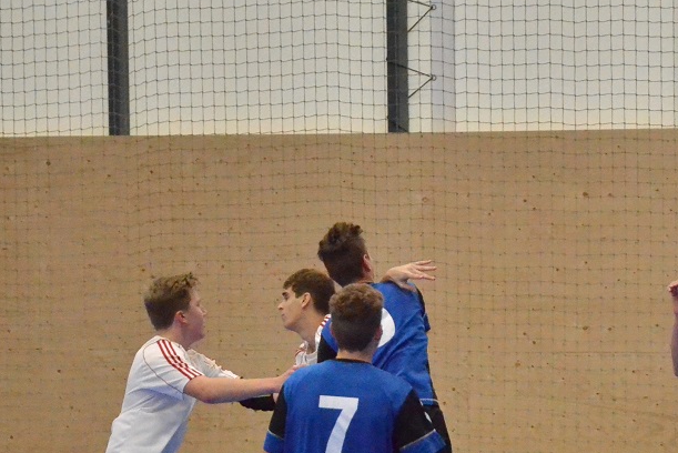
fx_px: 4993
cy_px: 441
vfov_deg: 5.2
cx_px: 575
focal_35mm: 265
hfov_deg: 7.8
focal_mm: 90
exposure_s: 1/800
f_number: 5.6
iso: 6400
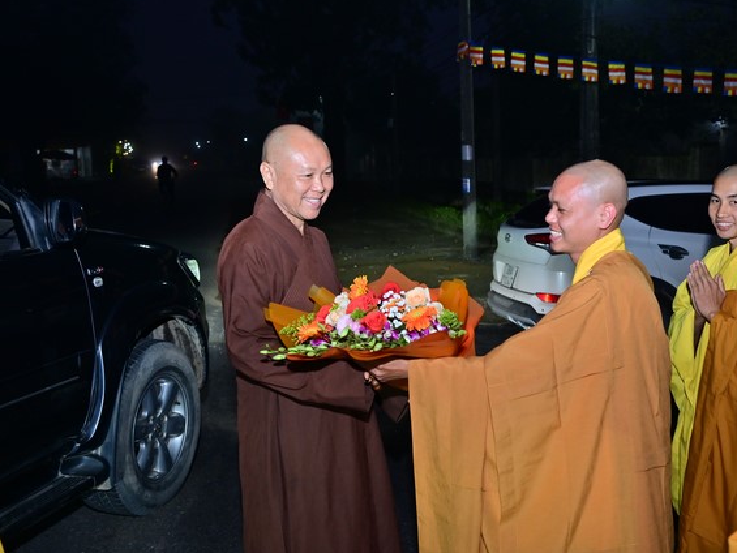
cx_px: 423
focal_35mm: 42
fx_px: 894
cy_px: 275
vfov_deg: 34.4
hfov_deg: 44.7
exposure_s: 1/160
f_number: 5.6
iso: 1250
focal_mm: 38
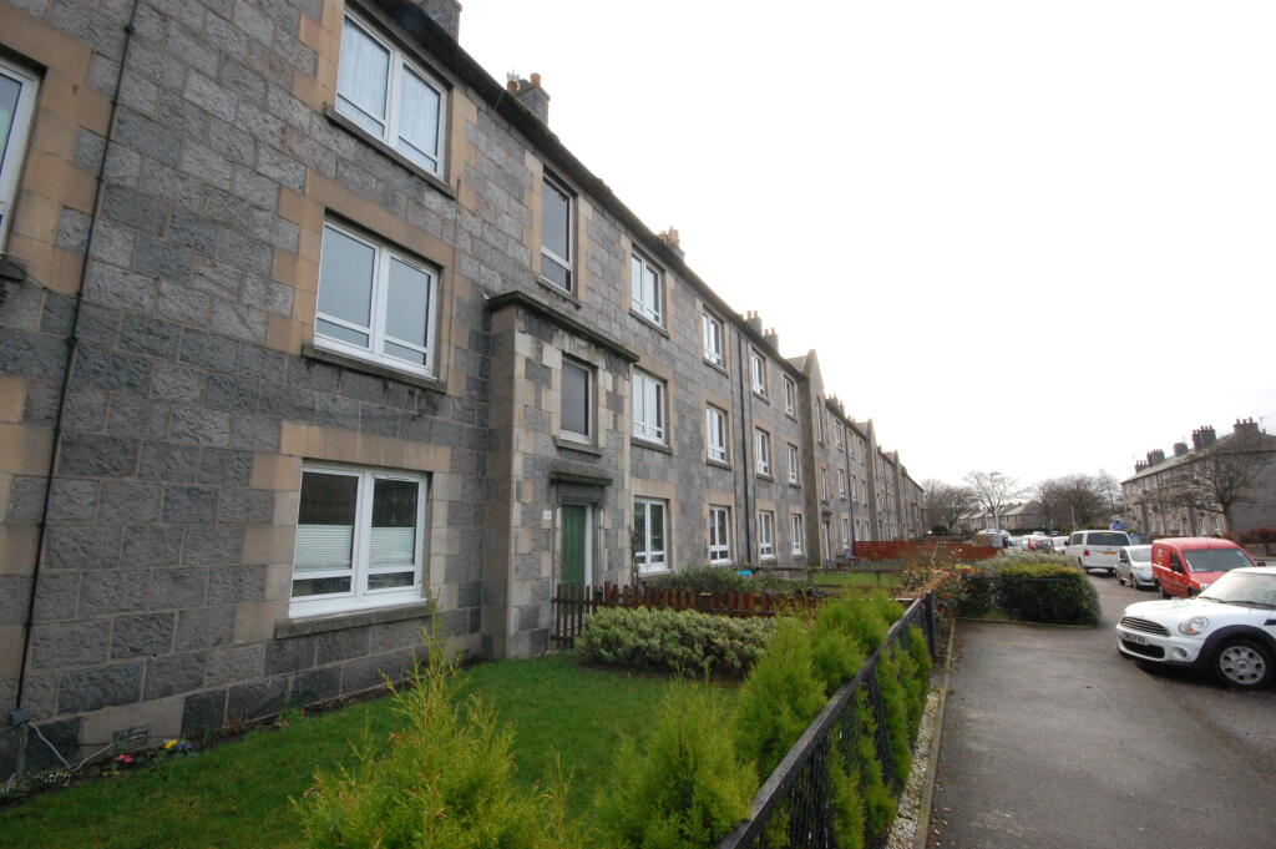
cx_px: 638
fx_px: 531
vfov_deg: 77.2
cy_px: 424
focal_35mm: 15
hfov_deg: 100.4
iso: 1600
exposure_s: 1/40
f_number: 22
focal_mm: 10
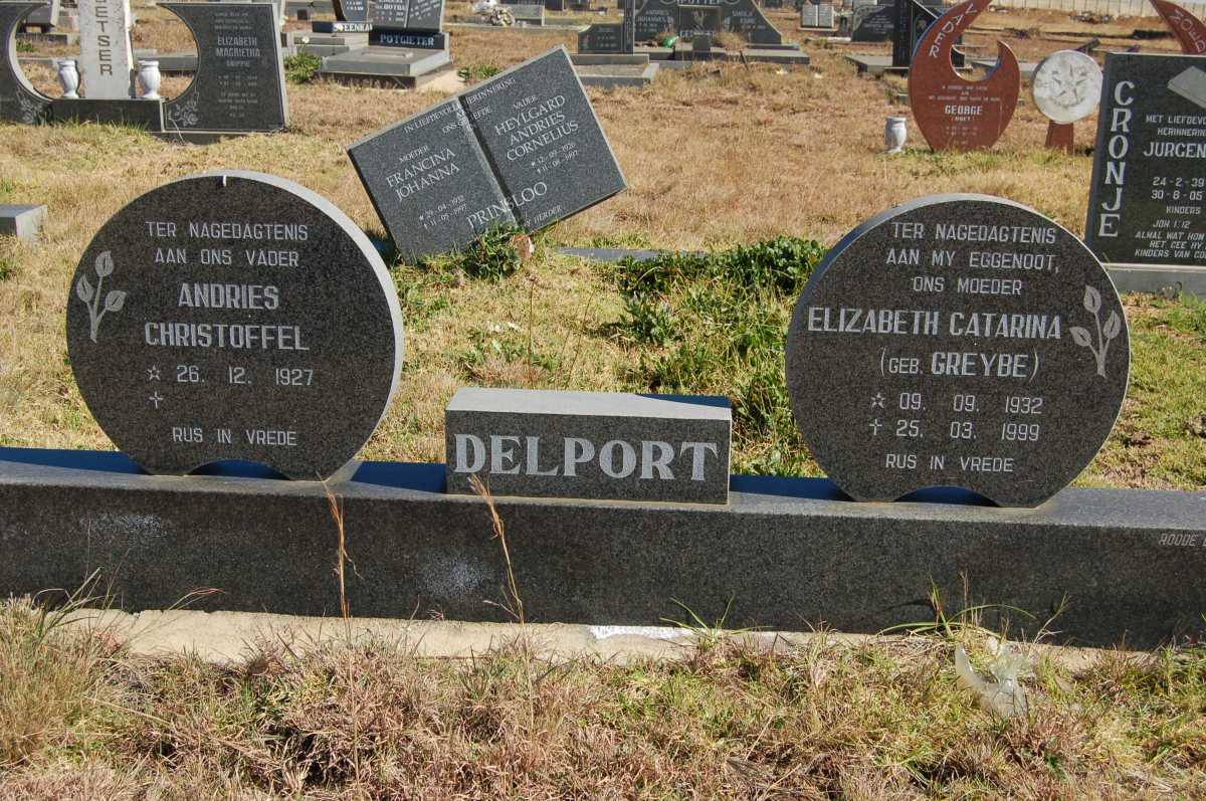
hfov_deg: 46.4
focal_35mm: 42
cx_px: 603
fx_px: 1405
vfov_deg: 31.8
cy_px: 400
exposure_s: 1/400
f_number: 6.3
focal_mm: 28
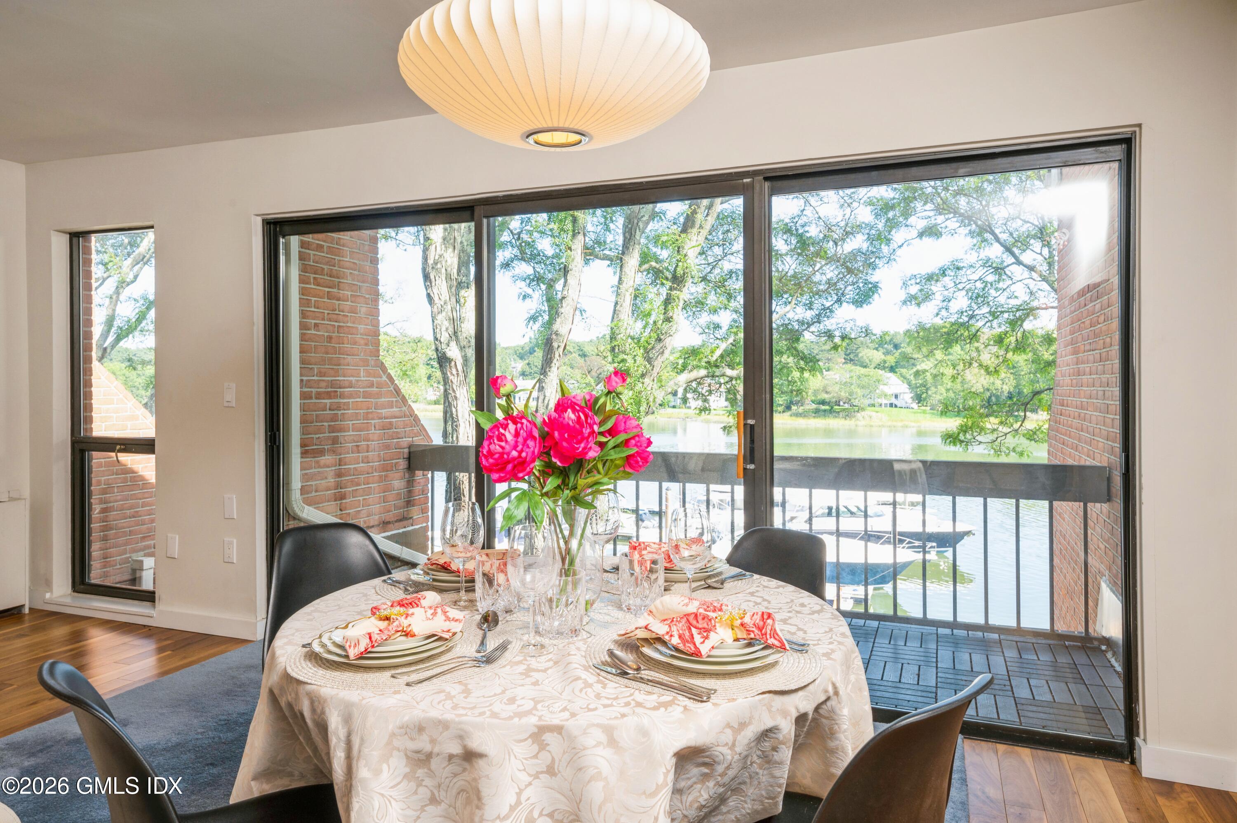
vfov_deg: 53.1
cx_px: 618
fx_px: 824
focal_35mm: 24
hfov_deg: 73.8
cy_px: 412
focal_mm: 24
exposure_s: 1/30
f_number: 11
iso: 200
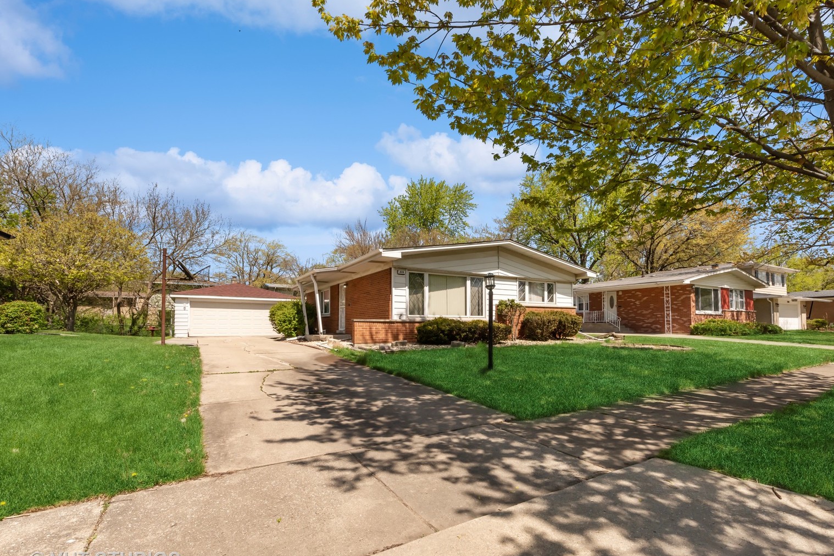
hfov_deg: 96.7
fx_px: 371
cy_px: 293
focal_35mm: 16
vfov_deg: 73.7
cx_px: 427
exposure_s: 1/2000
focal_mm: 15
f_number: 11
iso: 250
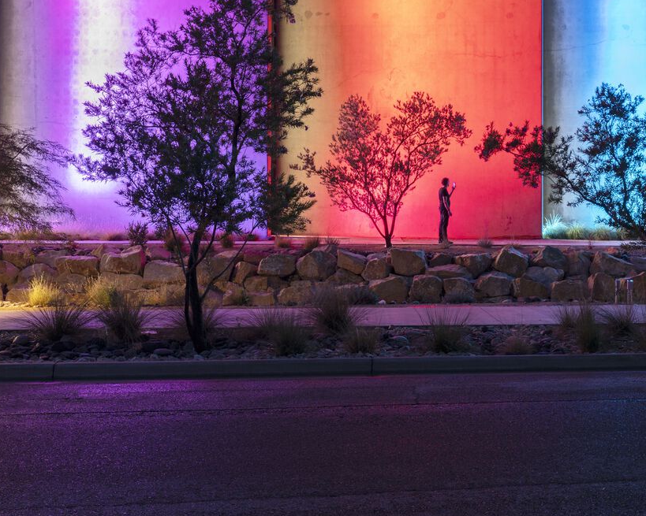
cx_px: 602
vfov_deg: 26.2
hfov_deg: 32.2
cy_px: 1
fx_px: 1051
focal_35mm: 55
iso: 100
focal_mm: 24
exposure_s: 2.5
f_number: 7.1
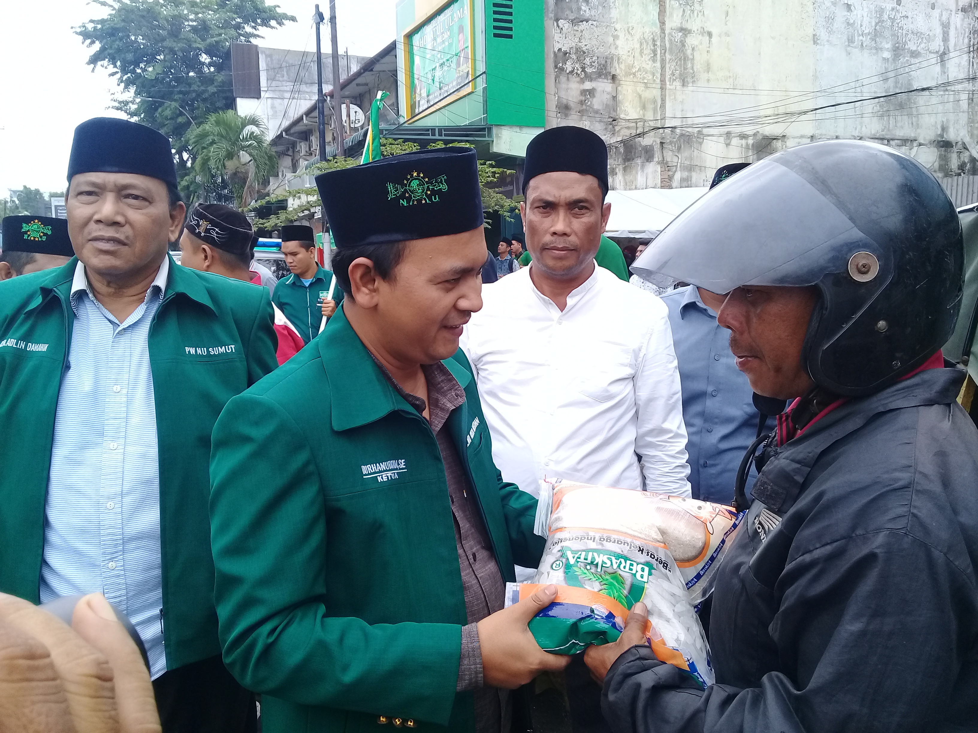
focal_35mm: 31
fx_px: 876
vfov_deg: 45.4
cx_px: 489
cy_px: 366
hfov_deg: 58.4
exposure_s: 1/404
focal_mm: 3.3
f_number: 2.2
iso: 50
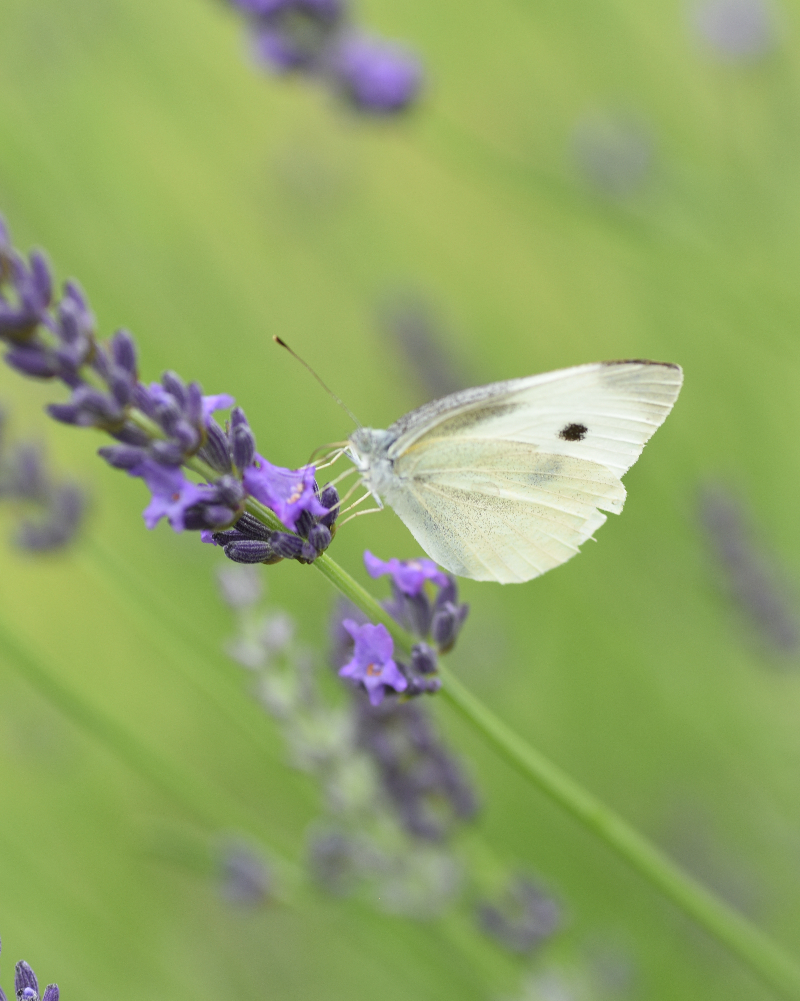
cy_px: 501
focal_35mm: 127
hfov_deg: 12.1
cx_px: 382
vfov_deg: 15.2
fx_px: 3759
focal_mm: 90
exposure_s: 1/250
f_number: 7.1
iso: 200
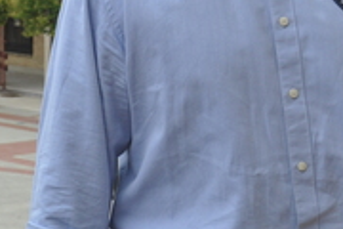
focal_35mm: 145
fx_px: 1381
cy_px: -17
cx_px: 271
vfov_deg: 9.4
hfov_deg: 14.1
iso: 200
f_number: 7.1
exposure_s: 1/250
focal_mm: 24
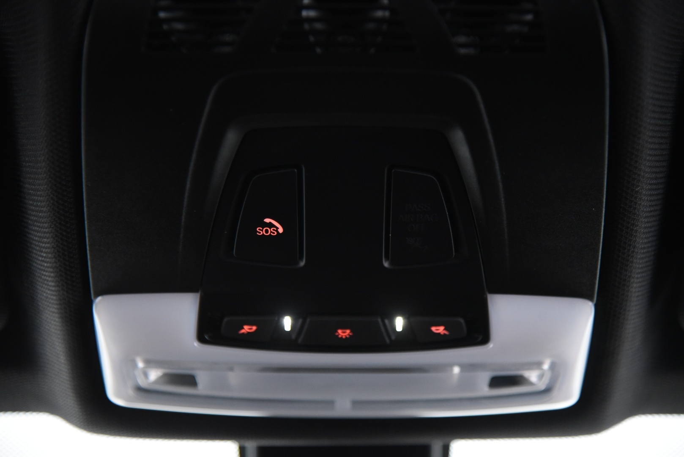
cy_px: 228
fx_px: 2281
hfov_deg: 17.1
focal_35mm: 120
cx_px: 342
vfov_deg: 11.4
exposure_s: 1/20
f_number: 4
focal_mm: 120
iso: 4000
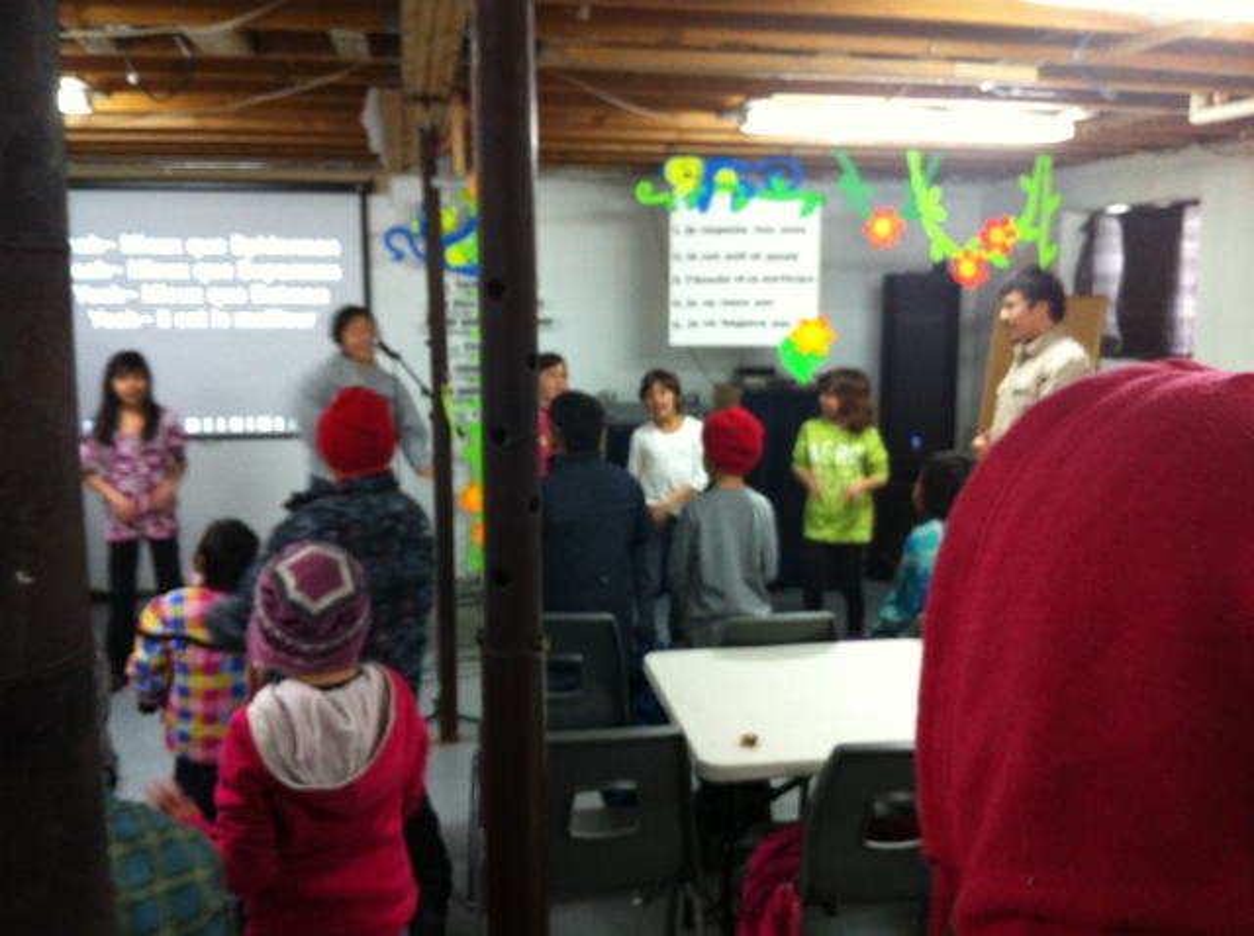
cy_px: 468
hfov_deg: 52.7
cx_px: 627
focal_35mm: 35
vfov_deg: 40.6
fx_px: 1266
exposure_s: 1/15
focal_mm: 3.85
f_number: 2.8
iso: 200
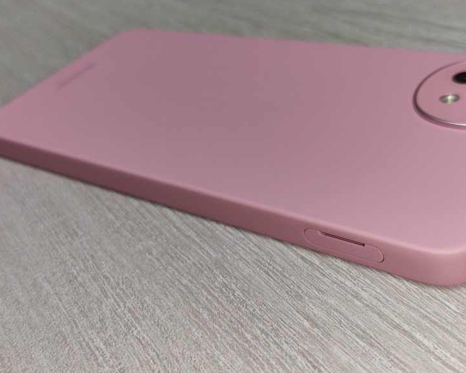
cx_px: 237
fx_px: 593
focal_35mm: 43
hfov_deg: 42.9
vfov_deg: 34.9
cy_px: 186
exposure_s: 1/120
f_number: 1.75
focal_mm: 4.75
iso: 588
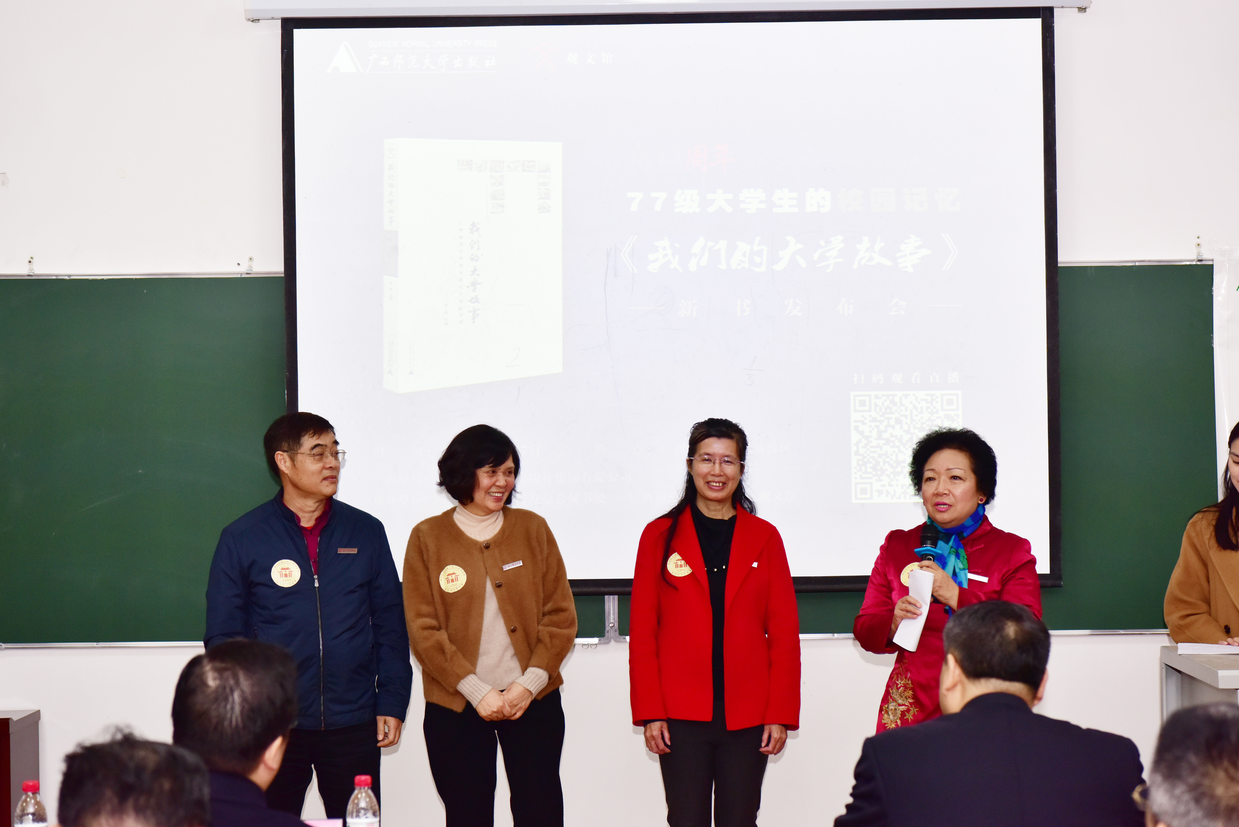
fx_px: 2410
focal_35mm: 70
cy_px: 414
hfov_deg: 28.8
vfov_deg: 19.5
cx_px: 620
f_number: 5
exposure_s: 1/160
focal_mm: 70
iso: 800
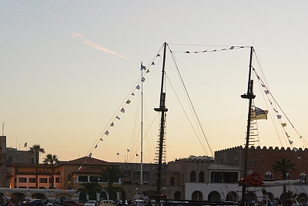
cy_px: 179
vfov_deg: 19.7
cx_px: 109
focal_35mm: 68
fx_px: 582
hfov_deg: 29.5
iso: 280
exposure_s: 1/125
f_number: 3.8
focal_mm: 12.7
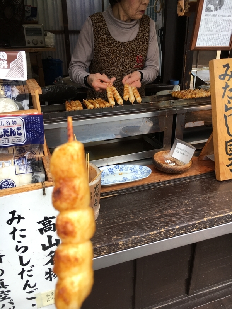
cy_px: 154
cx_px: 116
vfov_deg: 61.7
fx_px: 259
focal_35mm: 29
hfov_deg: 48.2
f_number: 2.2
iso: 25
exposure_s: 1/178
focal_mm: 4.15
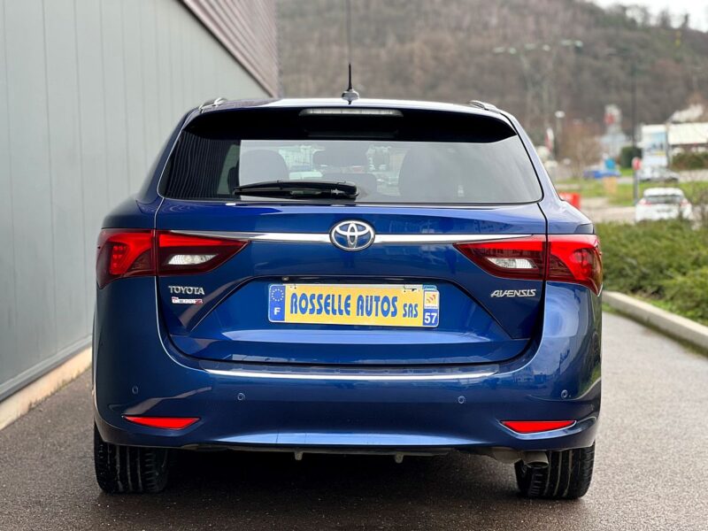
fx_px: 1575
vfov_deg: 19.1
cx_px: 354
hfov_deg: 25.3
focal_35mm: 77
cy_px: 266
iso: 100
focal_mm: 9
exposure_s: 1/121
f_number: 2.8
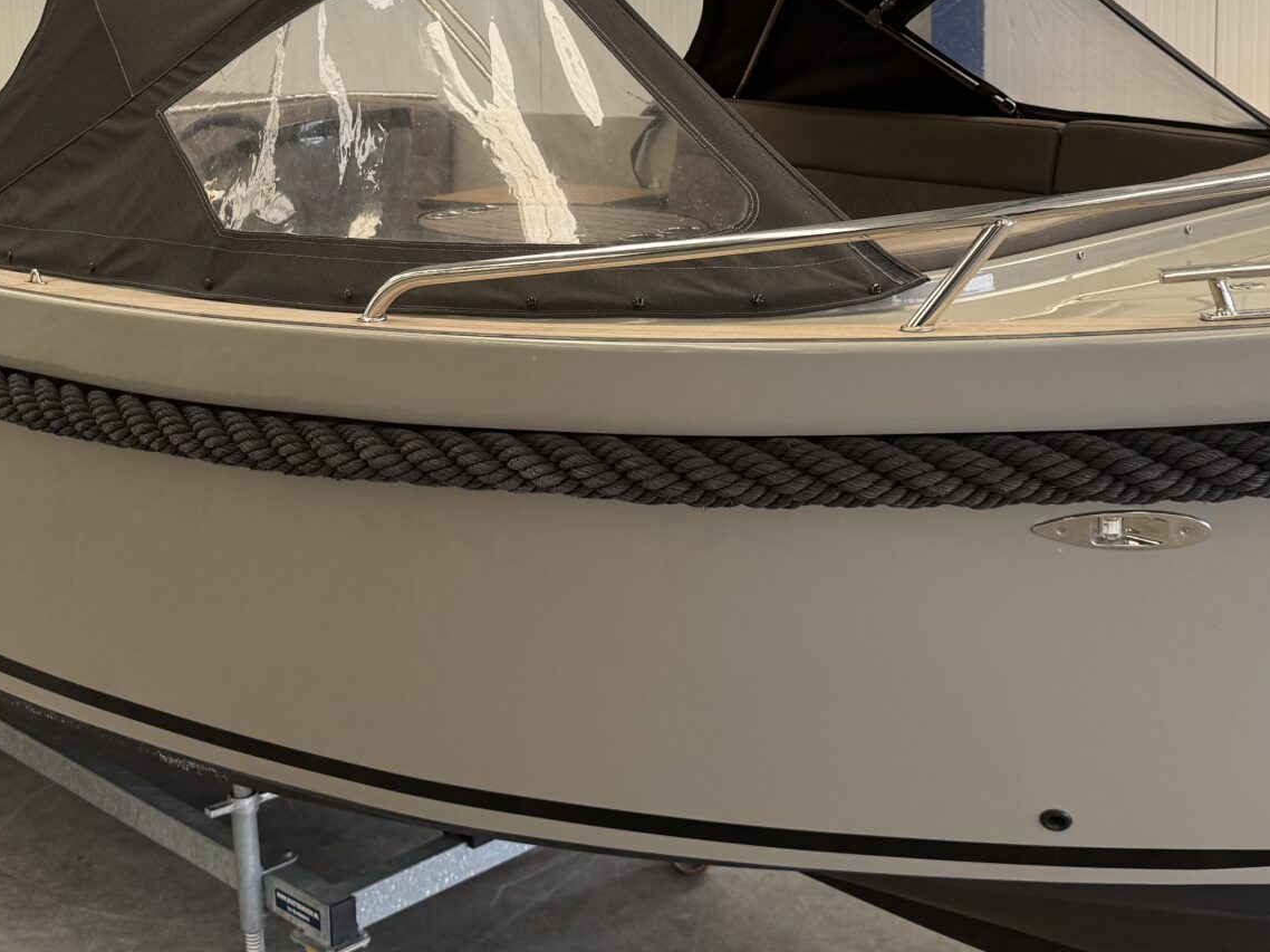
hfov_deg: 35.5
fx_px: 1981
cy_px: 184
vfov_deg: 26.5
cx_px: 543
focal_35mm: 54
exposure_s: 1/280
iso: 80
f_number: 1.78
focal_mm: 6.76
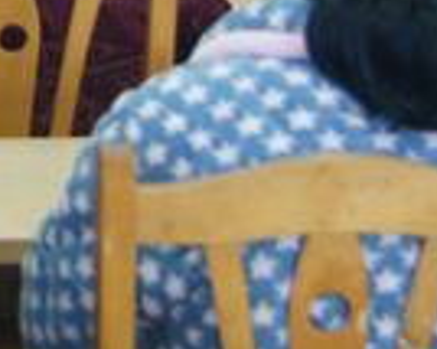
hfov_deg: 7.4
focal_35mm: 252
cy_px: -263
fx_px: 3257
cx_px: -437
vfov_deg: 6.0
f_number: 5
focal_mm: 40
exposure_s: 1/40
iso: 800
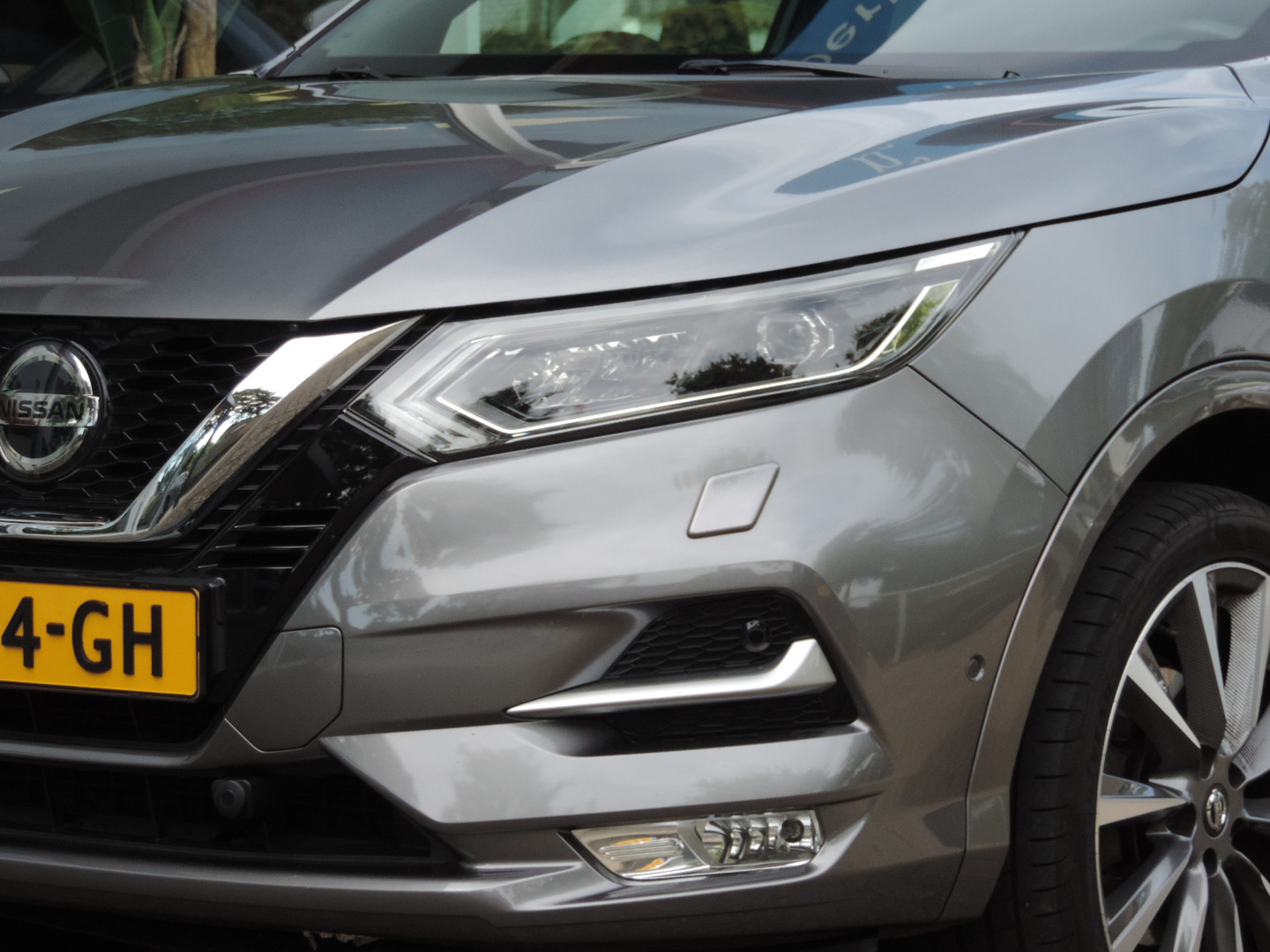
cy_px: 476
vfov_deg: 11.0
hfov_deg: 14.6
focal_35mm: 135
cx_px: 635
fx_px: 4953
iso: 320
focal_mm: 24
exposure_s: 1/500
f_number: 4.3
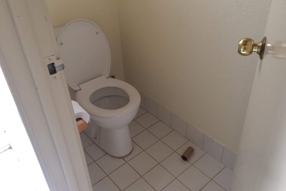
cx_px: 147
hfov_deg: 60.3
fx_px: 246
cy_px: 91
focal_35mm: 31
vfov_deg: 42.3
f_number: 2.2
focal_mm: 4.15
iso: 250
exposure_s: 1/33
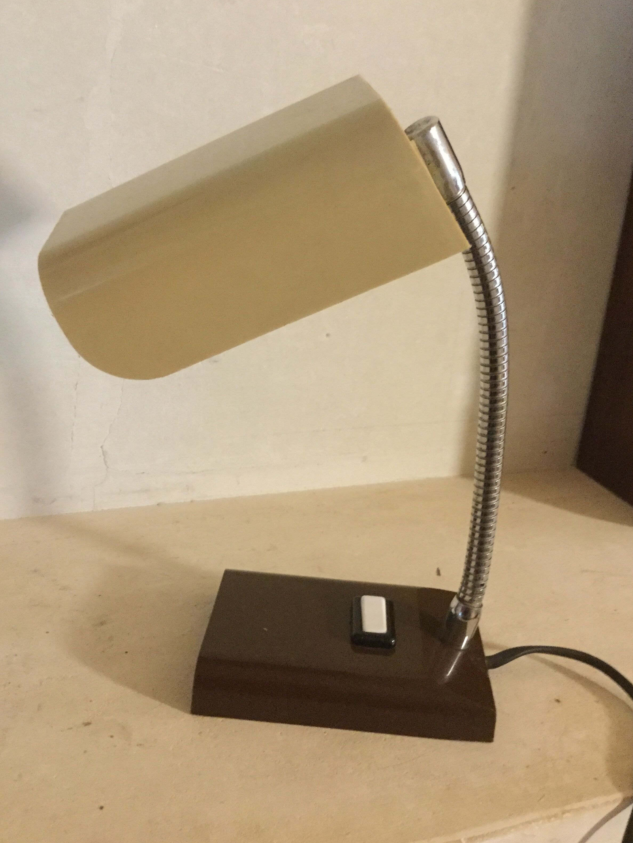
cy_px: 419
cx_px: 322
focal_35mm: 32
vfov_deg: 56.8
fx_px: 780
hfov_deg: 44.2
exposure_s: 1/17
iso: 500
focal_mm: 3.3
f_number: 2.4
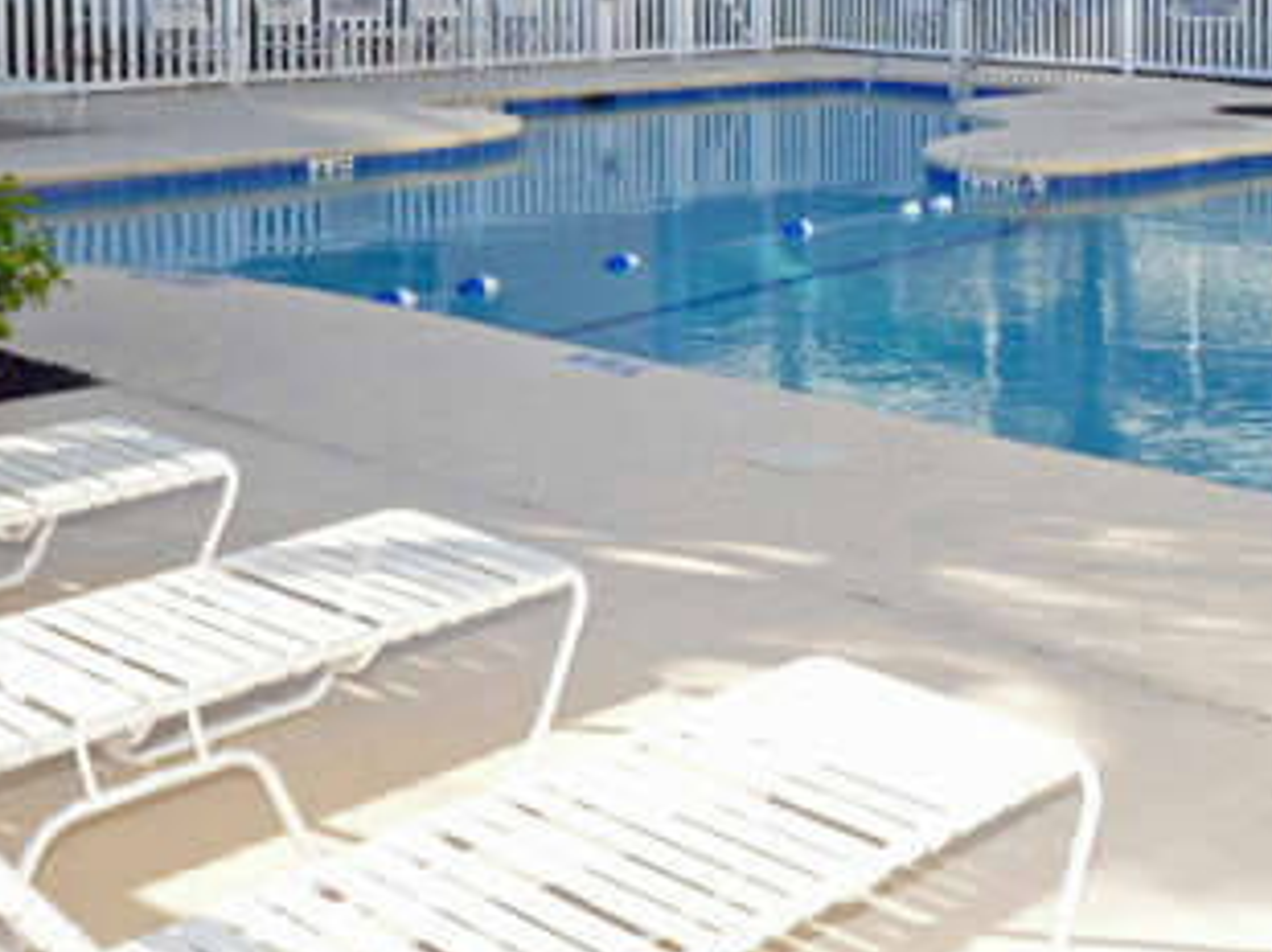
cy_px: 12
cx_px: 1206
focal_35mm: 50
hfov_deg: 35.4
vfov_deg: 27.5
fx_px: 1836
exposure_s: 1/200
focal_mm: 14
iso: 2000
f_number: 22
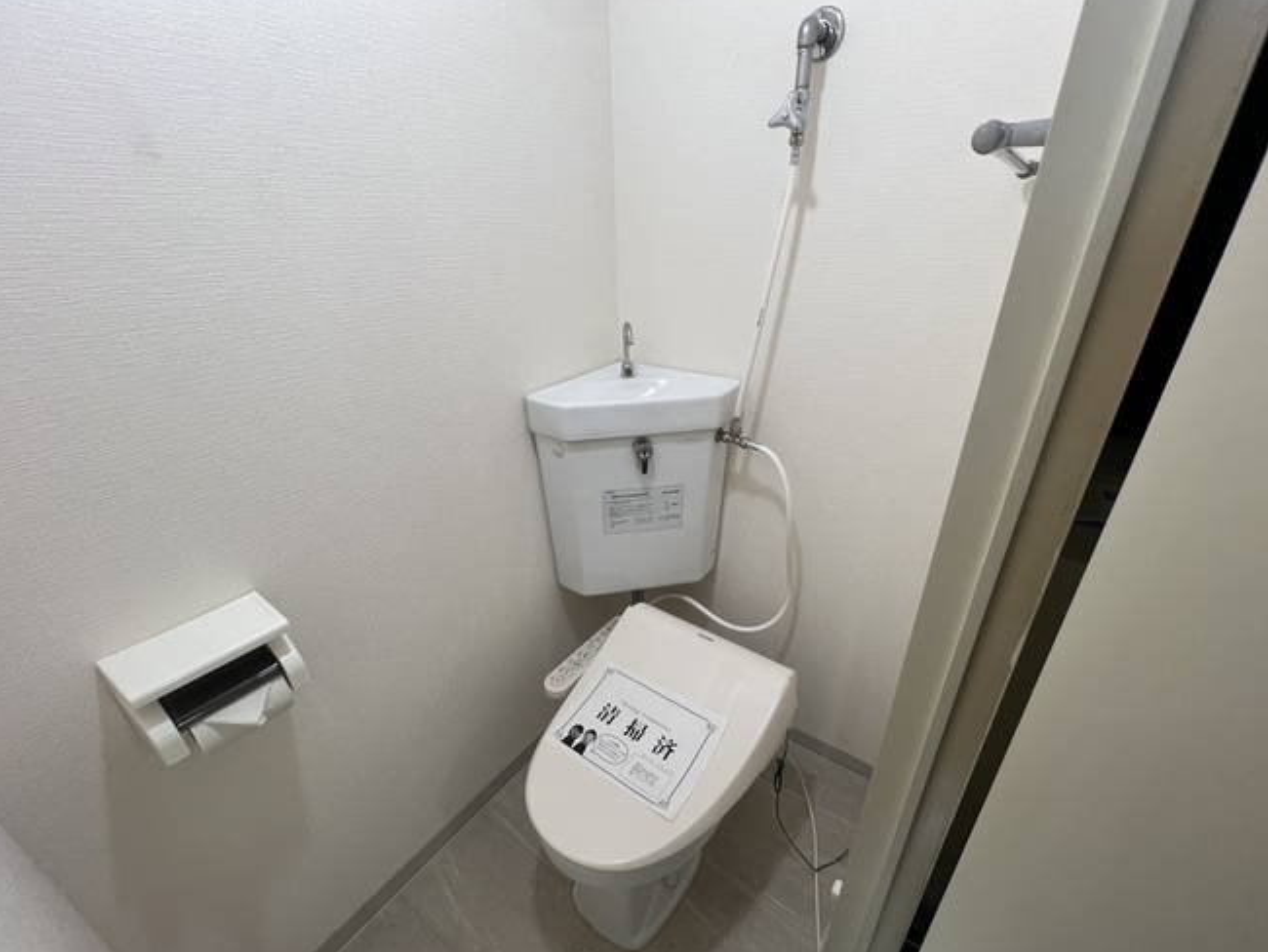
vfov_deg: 85.6
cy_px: 502
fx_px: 513
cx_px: 642
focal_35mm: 14
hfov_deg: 102.0
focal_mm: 1.57
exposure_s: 1/84
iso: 125
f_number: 1.8
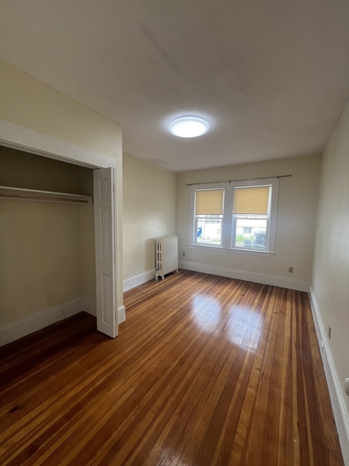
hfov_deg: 89.9
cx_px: 174
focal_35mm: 13
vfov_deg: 106.2
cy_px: 233
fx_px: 175
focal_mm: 1.57
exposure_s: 1/120
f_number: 1.8
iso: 64
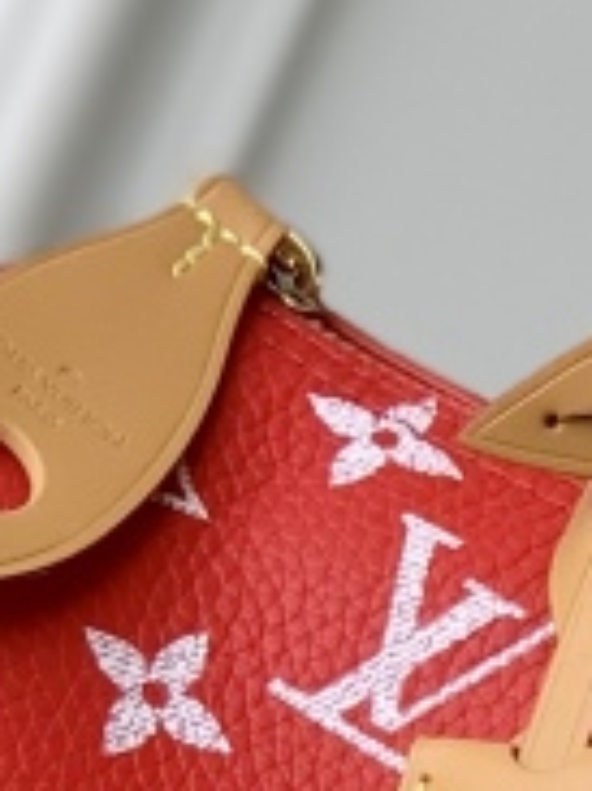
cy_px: 1413
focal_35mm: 409
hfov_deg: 3.6
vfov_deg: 4.8
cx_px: 791
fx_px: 9337
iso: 16
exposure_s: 1/122
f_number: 2.4
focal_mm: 6
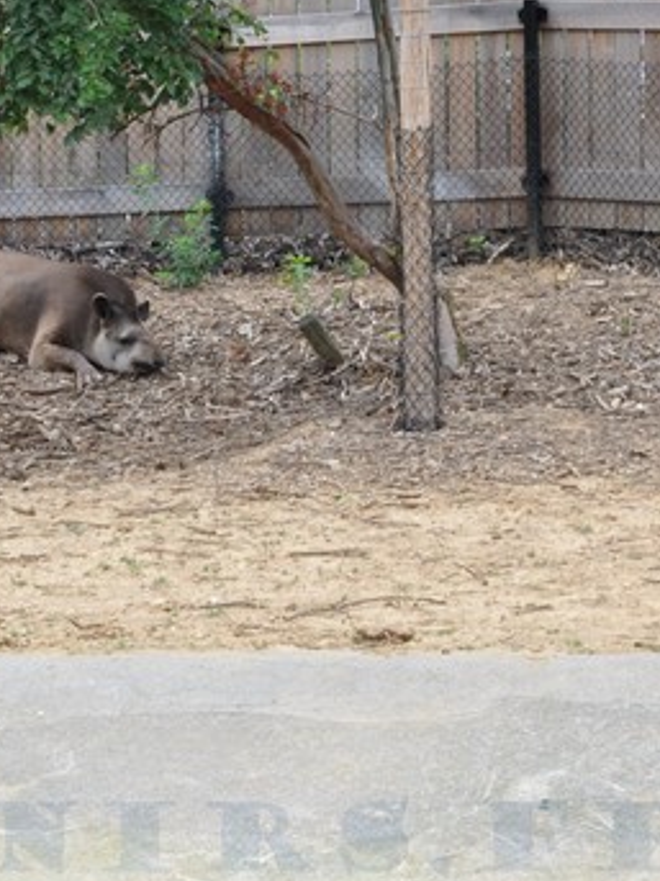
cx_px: 46
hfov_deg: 8.8
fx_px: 4274
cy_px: 343
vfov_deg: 11.8
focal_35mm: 168
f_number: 10
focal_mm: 50
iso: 200
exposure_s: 1/100
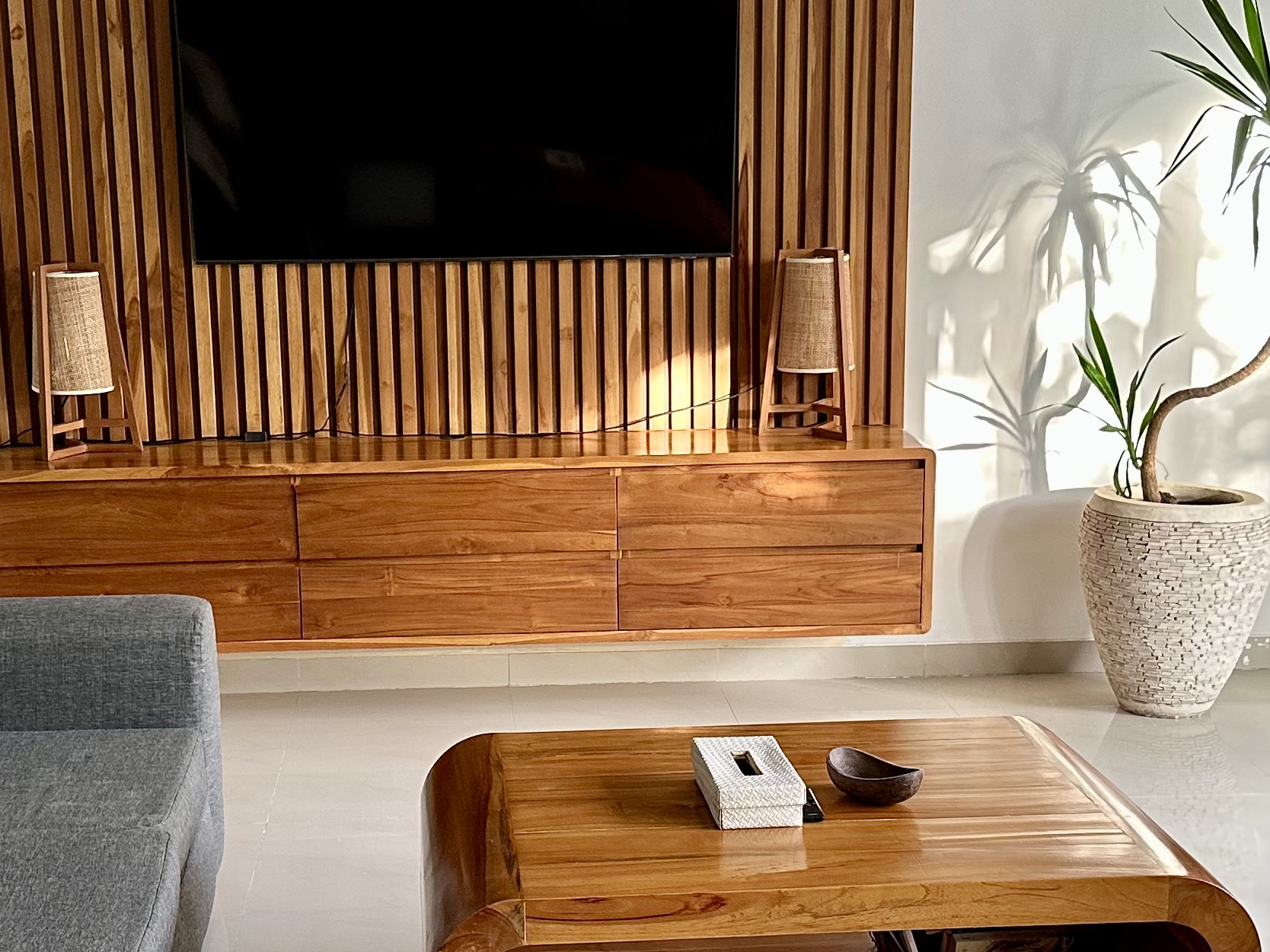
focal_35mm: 58
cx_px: 556
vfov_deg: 25.2
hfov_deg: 33.2
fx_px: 2128
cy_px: 550
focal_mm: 6.86
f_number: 1.78
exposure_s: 1/106
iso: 250
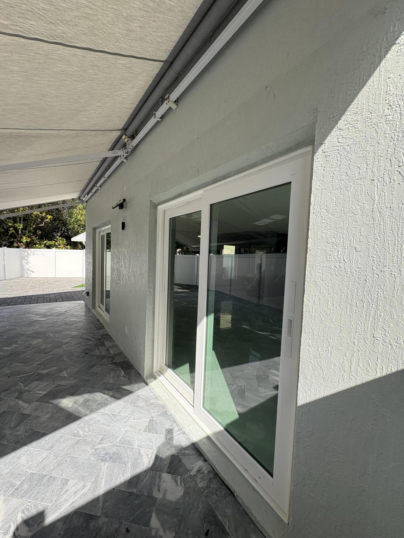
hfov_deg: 85.7
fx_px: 218
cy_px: 269
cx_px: 202
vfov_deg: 102.1
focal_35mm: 14
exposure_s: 1/1160
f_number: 2.2
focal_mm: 2.22
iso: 64
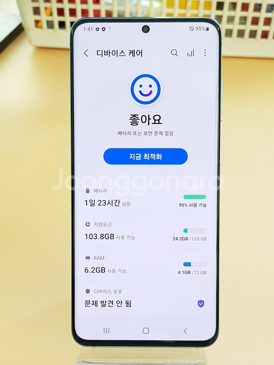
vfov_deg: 67.3
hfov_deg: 53.1
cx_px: 137
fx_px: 274
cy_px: 182
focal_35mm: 26
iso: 80
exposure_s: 1/50
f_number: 1.7
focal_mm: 4.3
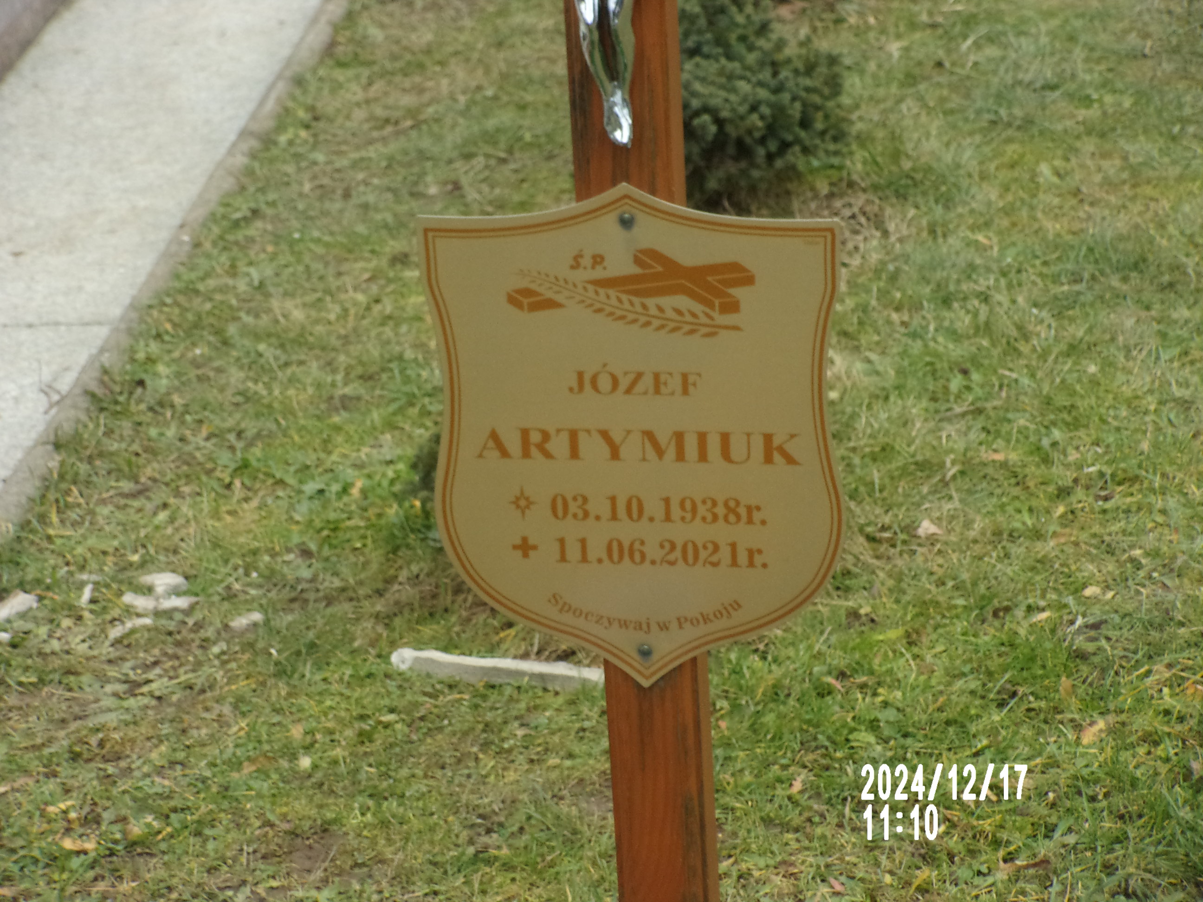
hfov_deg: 17.1
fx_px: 3997
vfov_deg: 12.9
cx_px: 602
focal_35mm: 115
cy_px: 451
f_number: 6.2
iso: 186
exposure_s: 1/60
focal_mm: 20.6
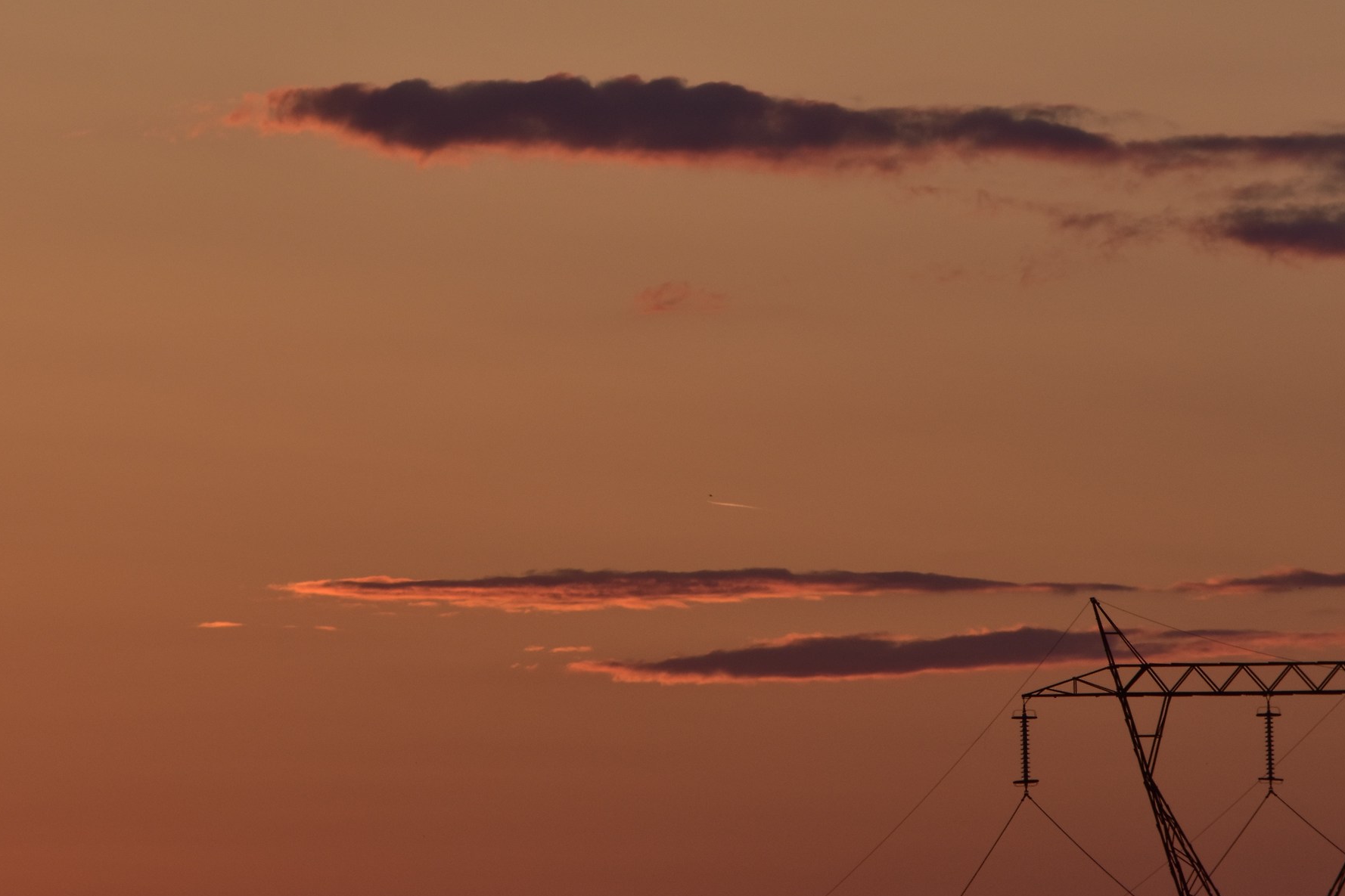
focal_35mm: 486
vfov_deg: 2.8
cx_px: 549
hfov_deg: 4.2
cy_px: 484
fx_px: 18155
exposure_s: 1/160
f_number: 11
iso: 160
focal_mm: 240
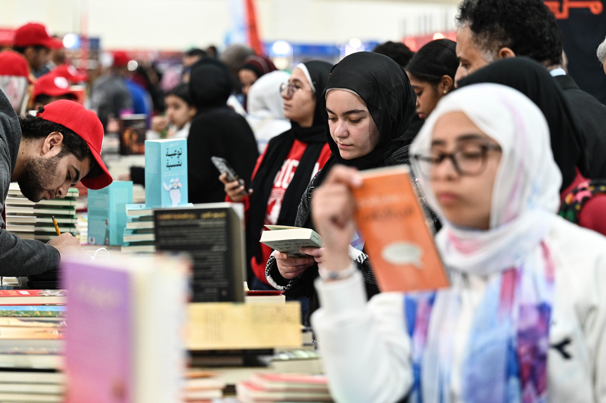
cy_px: 202
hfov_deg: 22.4
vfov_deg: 15.0
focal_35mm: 91
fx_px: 1531
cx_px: 303
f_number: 2.8
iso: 1600
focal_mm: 91
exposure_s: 1/200
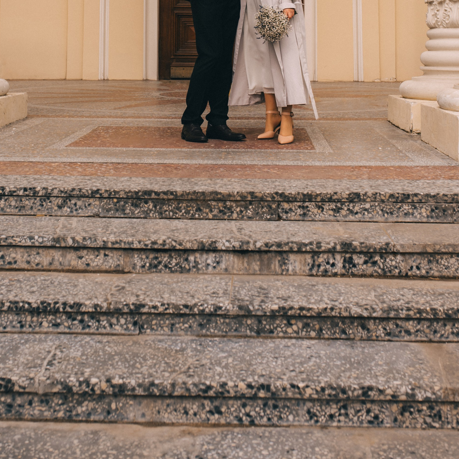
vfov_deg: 25.0
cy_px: -18
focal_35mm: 65
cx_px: 205
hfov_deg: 26.5
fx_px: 975
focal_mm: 35
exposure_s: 1/500
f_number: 5
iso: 100
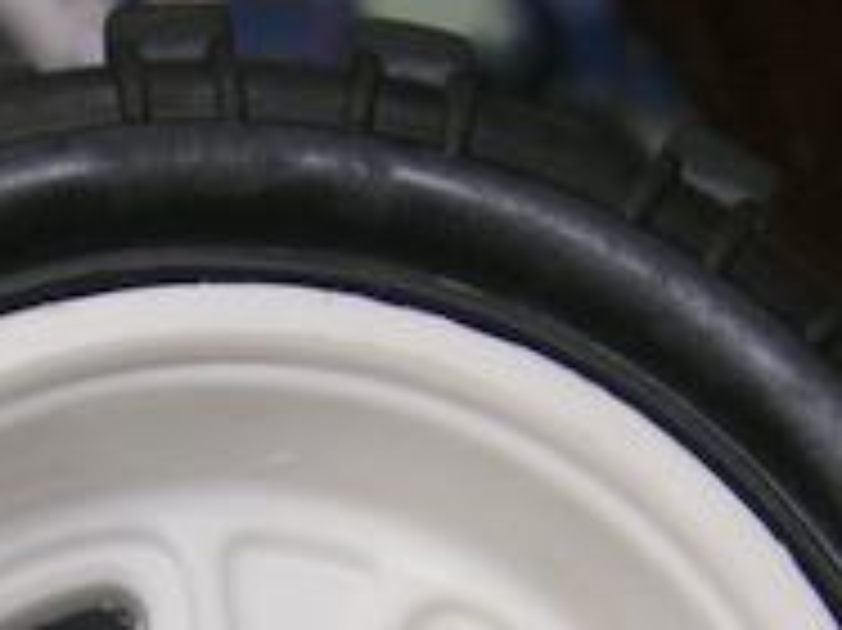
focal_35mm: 122
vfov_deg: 11.7
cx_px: 104
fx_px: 2966
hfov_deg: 16.0
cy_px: 922
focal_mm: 6.3
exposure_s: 1/50
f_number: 3.3
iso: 80
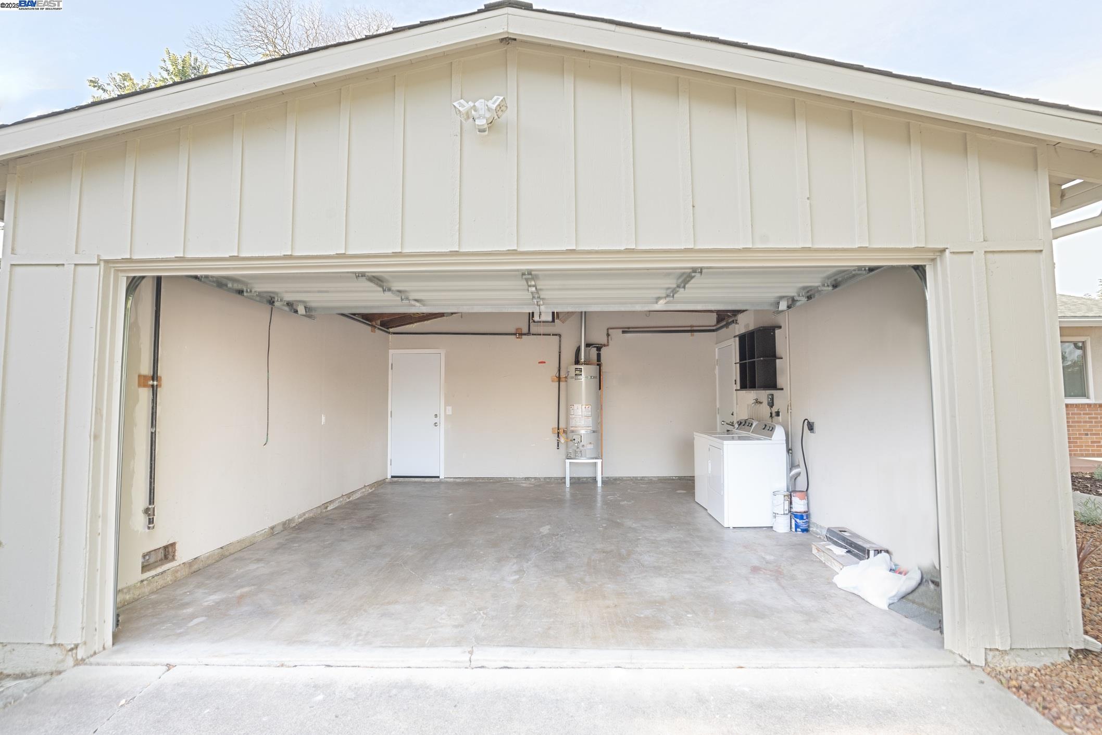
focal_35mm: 17
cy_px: 368
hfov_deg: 93.3
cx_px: 551
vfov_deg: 70.5
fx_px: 520
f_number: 8
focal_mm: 17
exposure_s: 1/60
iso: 1600
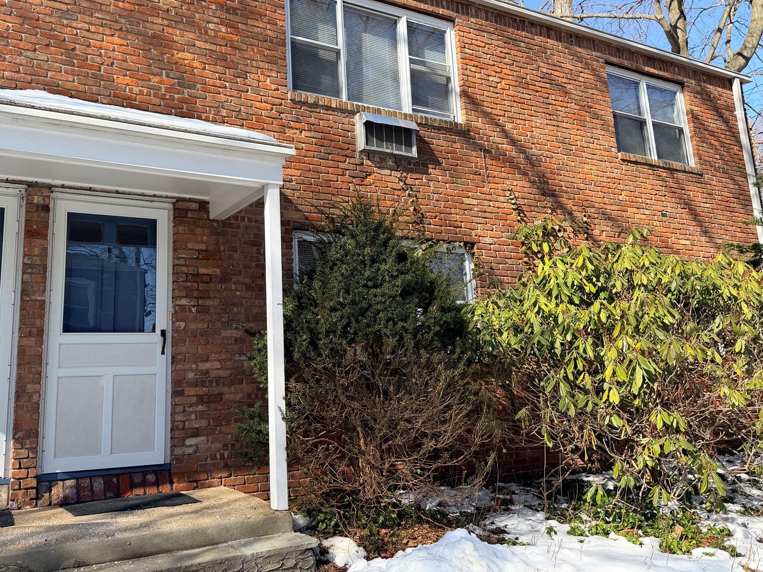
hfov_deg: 57.8
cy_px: 235
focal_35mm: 31
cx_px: 298
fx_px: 683
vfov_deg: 45.2
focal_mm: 6.76
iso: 80
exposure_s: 1/1770
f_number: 1.78
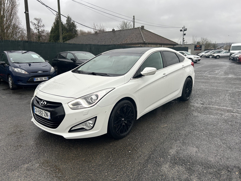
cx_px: 120
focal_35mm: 26
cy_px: 90
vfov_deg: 53.1
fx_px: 181
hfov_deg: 67.3
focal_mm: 5.7
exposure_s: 1/121
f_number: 1.5
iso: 50
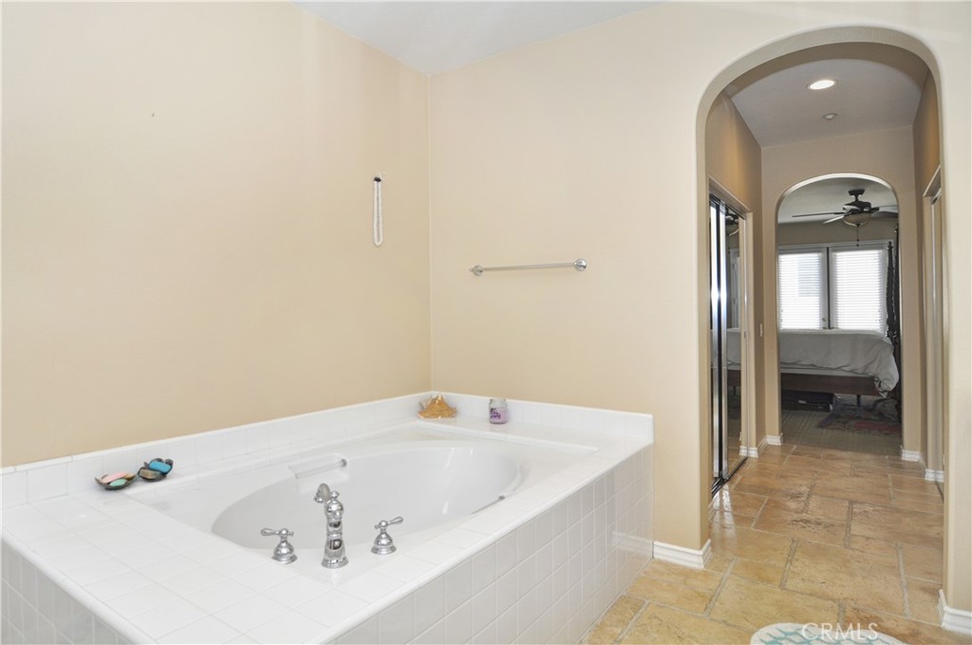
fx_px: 485
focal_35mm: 18
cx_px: 486
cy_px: 322
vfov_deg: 67.2
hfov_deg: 90.1
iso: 400
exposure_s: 1/60
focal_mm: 12
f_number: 7.1
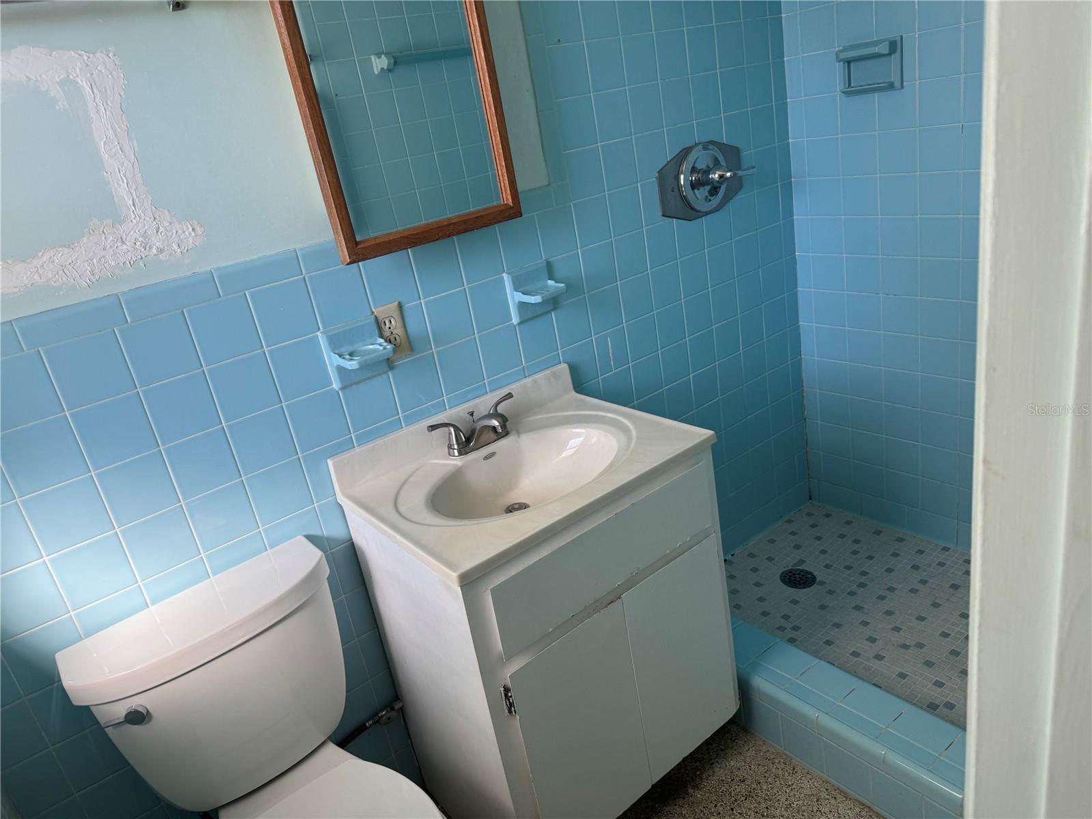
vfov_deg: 56.8
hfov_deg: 71.6
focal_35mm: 24
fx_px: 757
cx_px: 546
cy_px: 410
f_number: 1.78
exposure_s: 1/121
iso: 80
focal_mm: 6.76
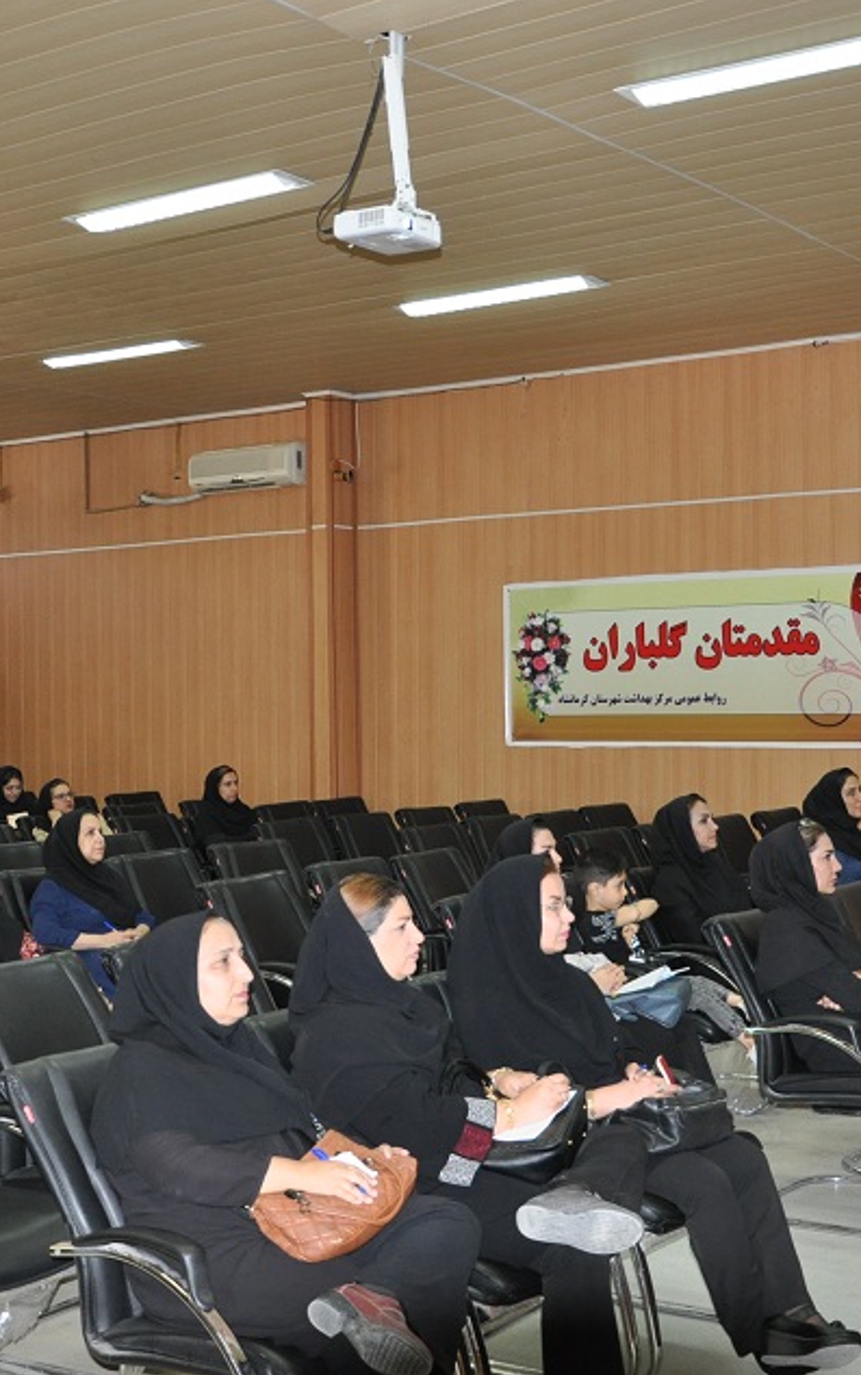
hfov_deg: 26.4
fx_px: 1829
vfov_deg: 41.2
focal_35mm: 49
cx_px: 511
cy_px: 693
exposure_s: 1/60
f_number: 4
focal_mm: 21
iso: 800
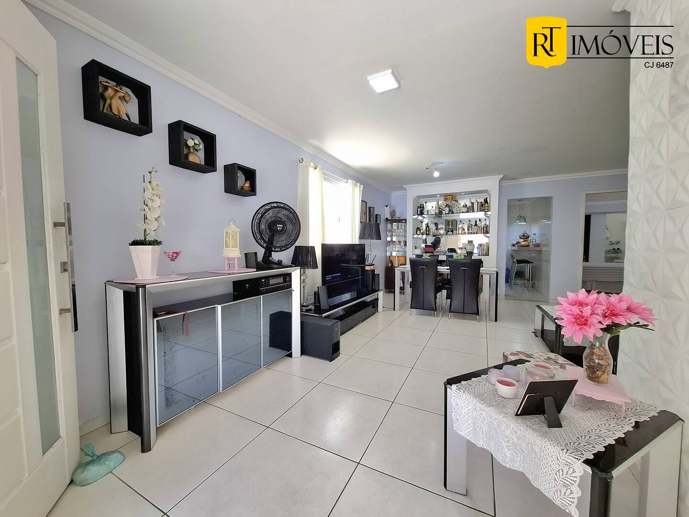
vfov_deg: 89.9
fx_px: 259
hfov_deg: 106.2
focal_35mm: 13
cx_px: 344
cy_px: 258
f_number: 2.2
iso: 40
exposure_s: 1/60.2
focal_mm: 1.74
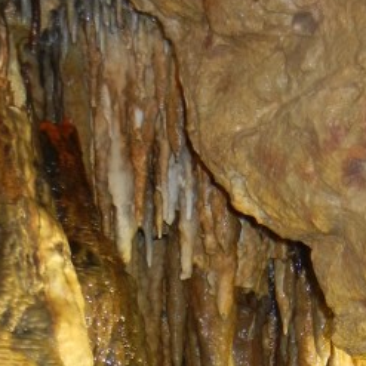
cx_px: 206
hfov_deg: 15.8
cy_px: 585
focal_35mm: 110
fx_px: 1316
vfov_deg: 14.5
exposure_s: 1/30
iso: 200
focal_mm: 5.4
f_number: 3.5
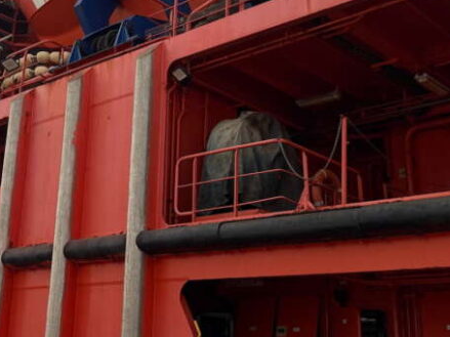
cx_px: 120
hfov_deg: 33.8
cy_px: 99
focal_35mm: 56
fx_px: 728
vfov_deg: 25.9
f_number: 1.78
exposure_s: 1/8130
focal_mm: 6.76
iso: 125
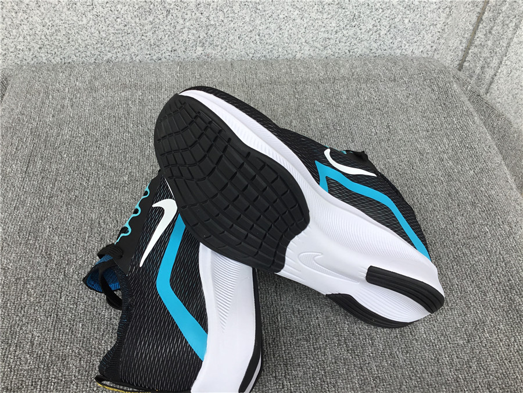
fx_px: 468
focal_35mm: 31
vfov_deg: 45.4
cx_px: 262
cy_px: 196
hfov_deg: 58.4
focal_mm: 3.3
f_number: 2.4
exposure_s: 1/153
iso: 25
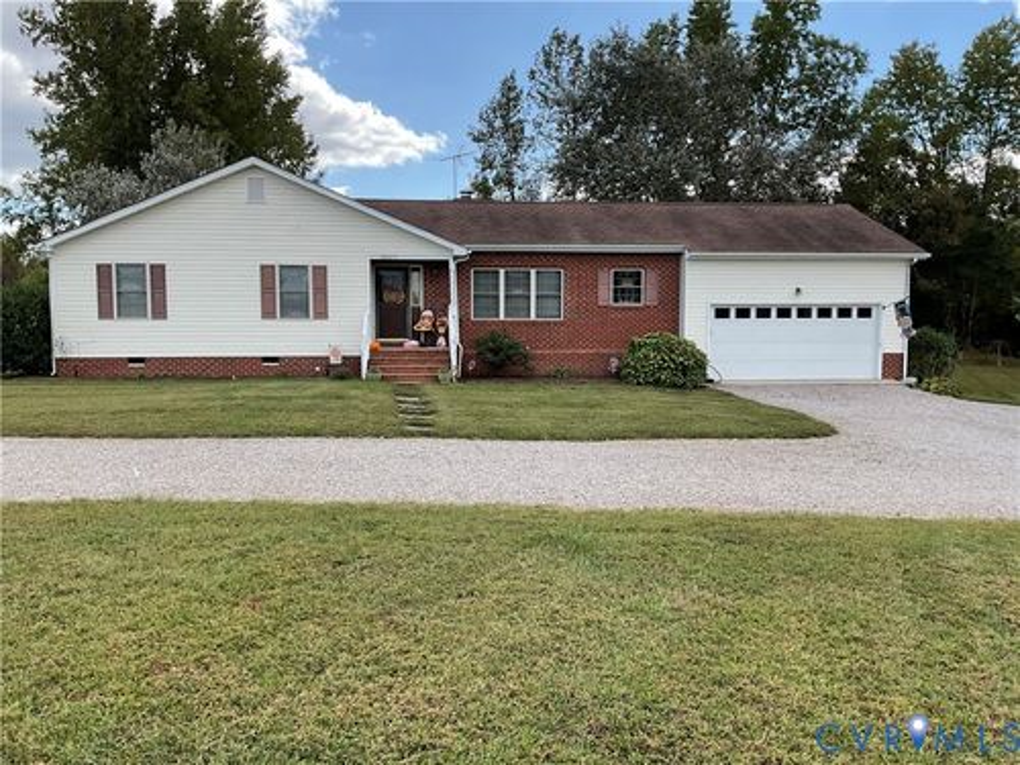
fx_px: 855
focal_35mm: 29
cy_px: 382
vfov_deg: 48.2
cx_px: 510
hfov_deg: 61.7
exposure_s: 1/749
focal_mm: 3
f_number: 1.8
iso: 16
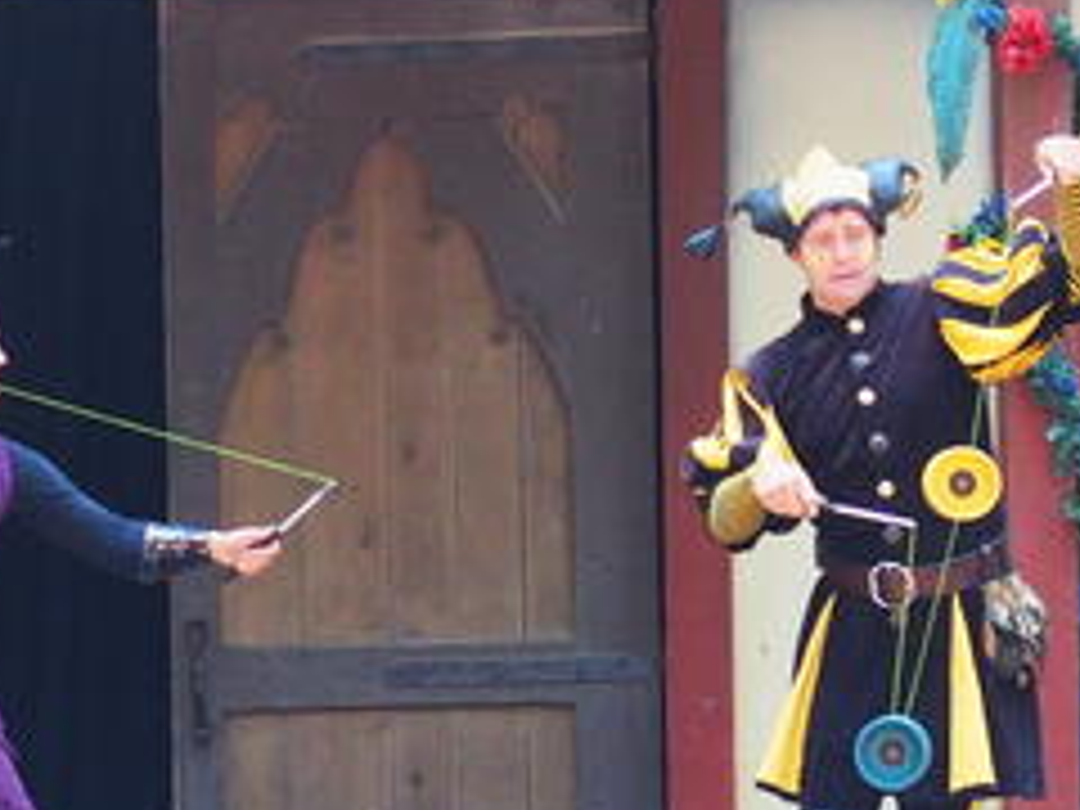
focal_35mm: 281
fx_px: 8767
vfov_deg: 5.3
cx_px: 724
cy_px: 302
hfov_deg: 7.0
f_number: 2.8
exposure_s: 1/500
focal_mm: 31.8
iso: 800
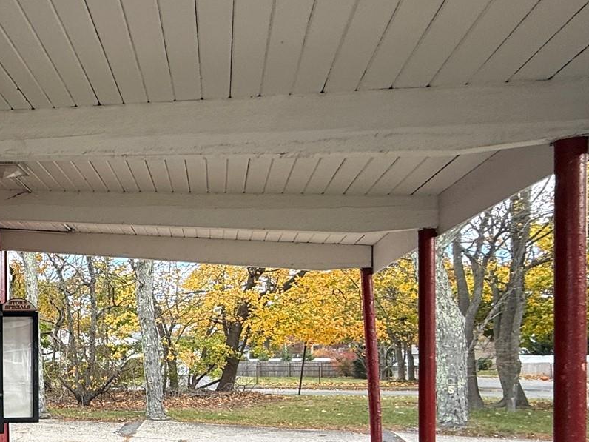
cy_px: 377
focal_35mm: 36
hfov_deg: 36.6
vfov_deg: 37.7
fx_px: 613
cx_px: -149
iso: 50
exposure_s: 1/99
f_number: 2.2
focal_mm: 2.22
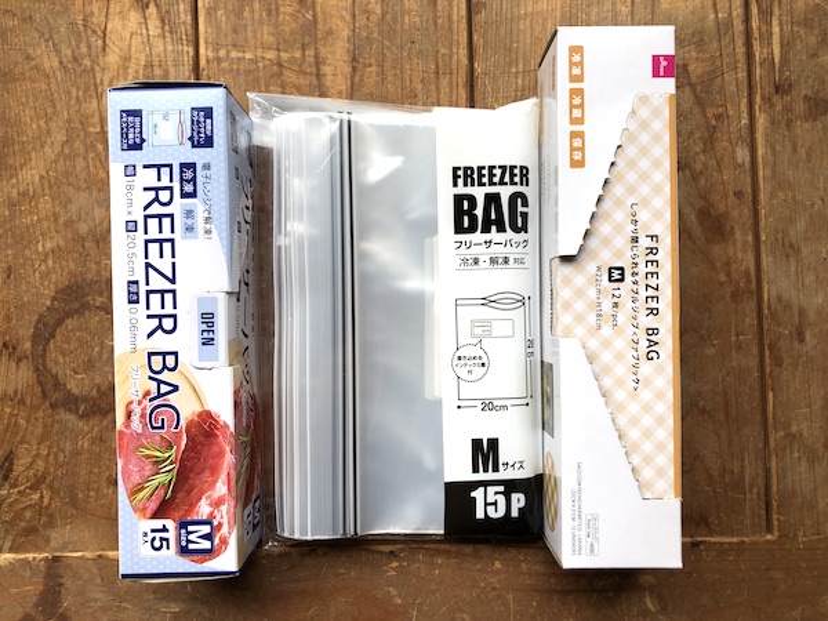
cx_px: 414
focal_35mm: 28
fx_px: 670
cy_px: 310
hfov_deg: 63.4
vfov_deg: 49.7
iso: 25
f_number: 1.8
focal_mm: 3.99
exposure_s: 1/120
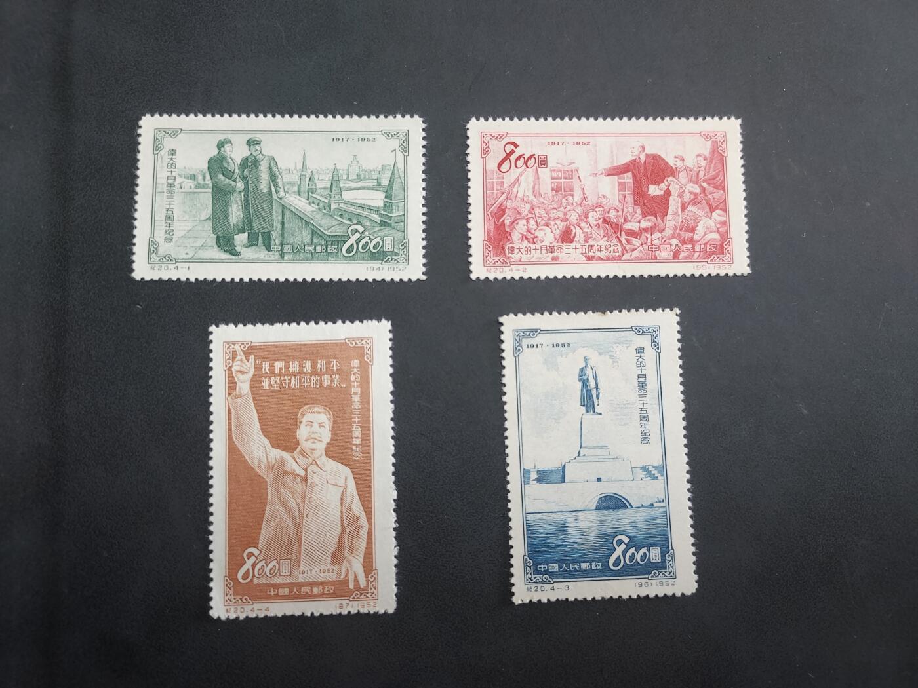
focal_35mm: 24
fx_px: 636
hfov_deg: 71.6
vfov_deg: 56.8
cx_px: 459
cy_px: 344
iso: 200
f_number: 1.8
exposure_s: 1/60
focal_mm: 4.6
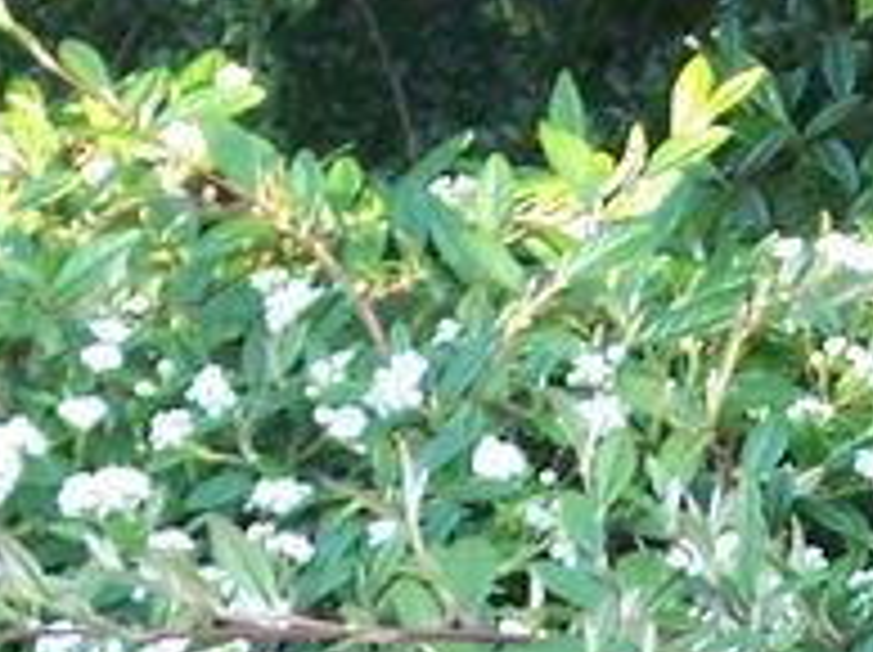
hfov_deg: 9.8
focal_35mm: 201
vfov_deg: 7.1
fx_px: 5063
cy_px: 1365
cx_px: 634
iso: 80
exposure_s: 1/30
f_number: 3.9
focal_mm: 6.3
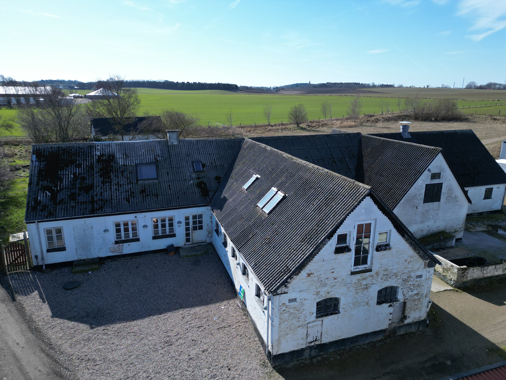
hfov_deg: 71.6
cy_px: 190
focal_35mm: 24
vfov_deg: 56.8
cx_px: 253
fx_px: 351
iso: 100
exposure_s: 1/2500
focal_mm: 6.72
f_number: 1.7
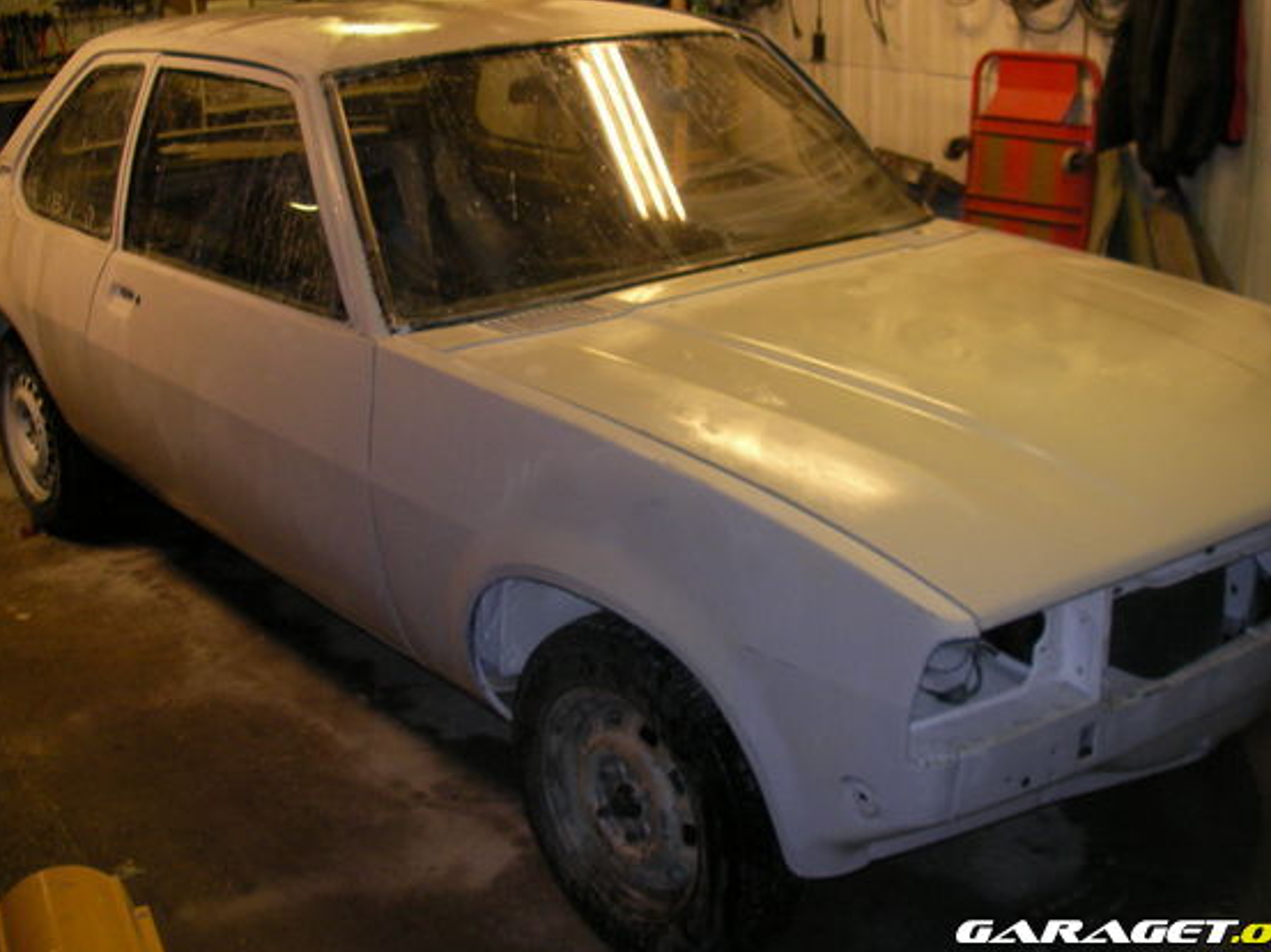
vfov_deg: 32.8
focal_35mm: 44
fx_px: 1615
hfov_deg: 43.0
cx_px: 614
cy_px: 404
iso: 100
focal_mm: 6.3
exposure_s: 1/30
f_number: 3.3
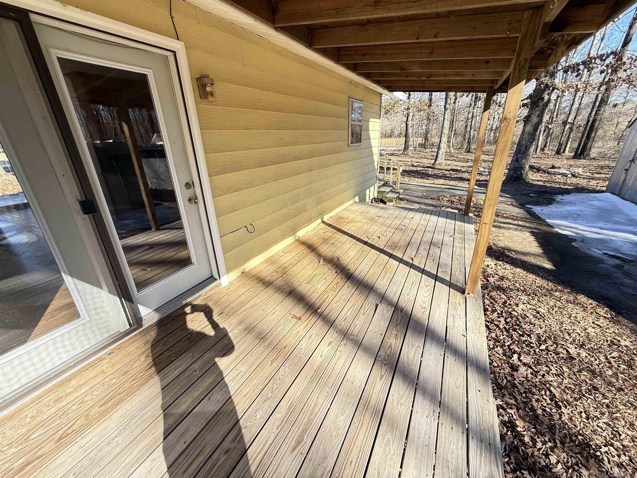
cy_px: 239
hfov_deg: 102.1
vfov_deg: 85.7
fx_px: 258
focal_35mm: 14
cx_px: 318
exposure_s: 1/335
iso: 64
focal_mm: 2.22
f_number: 2.2
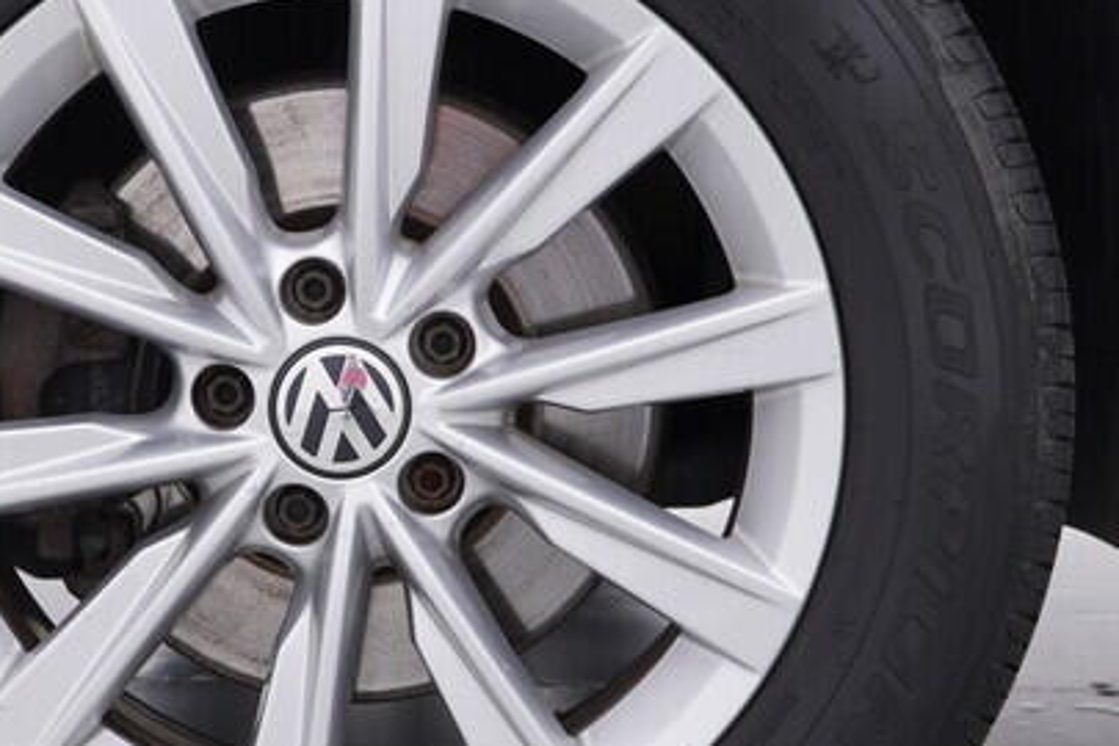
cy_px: 316
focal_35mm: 91
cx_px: 345
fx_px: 2828
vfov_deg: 15.0
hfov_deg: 22.3
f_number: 3.5
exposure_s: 1/60
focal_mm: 24
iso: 125
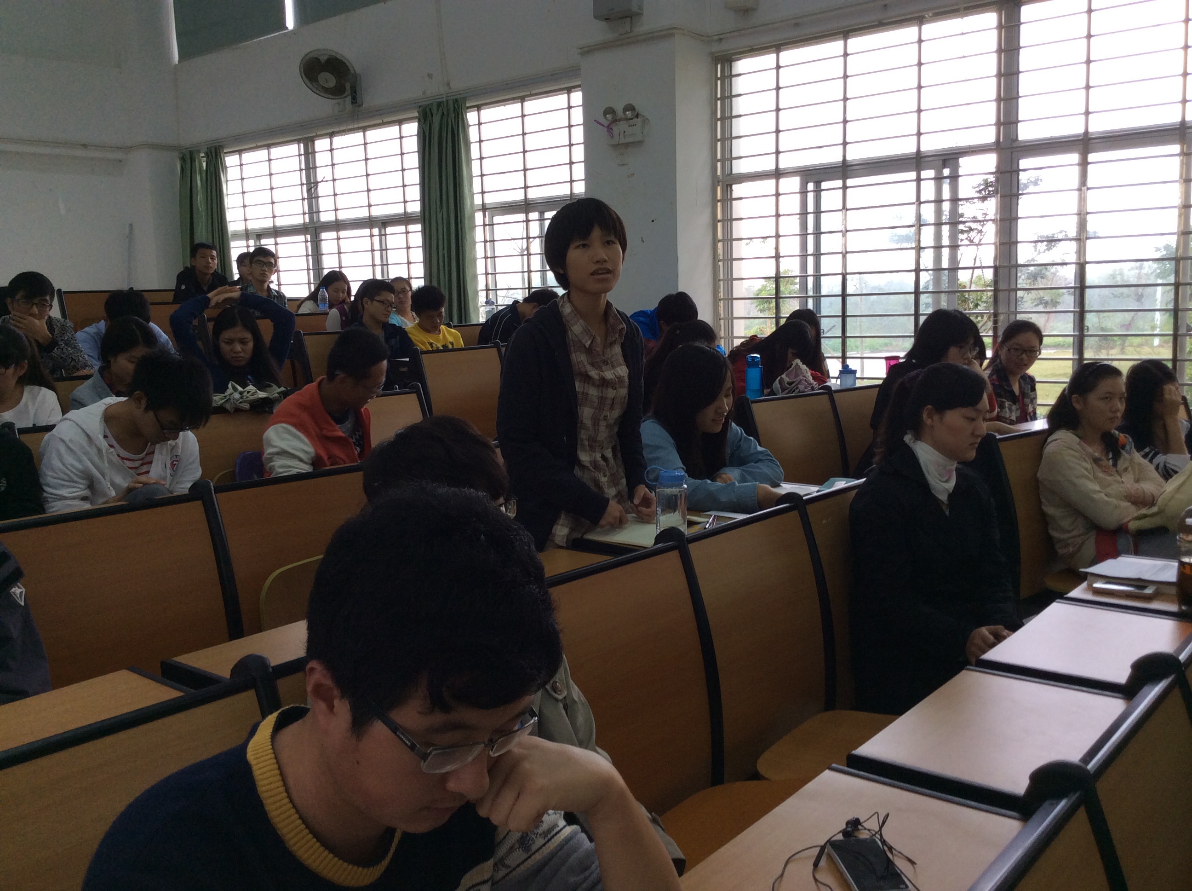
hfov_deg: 55.4
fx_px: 1135
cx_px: 596
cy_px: 446
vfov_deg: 42.8
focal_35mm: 33
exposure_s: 1/30
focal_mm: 3.3
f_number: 2.4
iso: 32
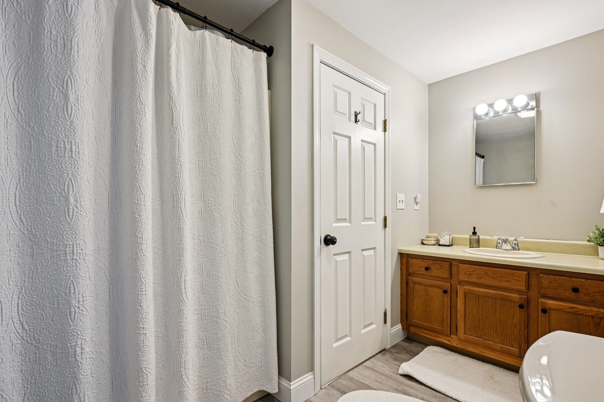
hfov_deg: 93.3
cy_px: 209
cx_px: 309
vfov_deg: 70.4
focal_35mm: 17
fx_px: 285
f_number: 8
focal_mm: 16
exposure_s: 1/15
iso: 400
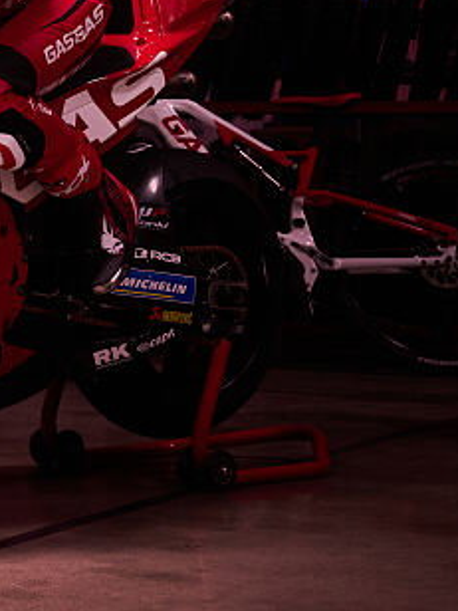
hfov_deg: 9.8
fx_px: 2399
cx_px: -581
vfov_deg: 14.5
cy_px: 200
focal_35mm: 136
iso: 800
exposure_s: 1/80
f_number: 4.5
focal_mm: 37
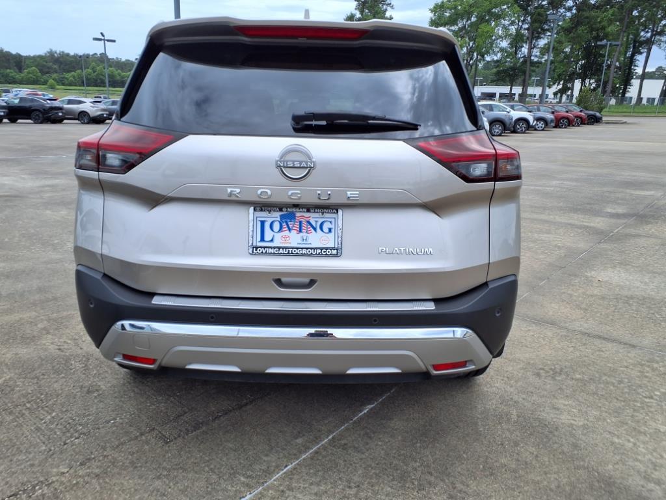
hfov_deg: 65.3
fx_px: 519
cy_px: 250
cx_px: 333
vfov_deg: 51.4
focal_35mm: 27
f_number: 1.9
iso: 40
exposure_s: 1/1250
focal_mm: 3.58
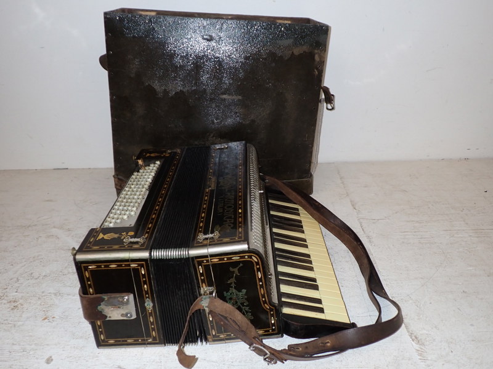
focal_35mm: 30
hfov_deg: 60.0
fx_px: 427
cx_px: 246
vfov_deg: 46.8
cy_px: 184
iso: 200
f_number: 6.3
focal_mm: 5.4
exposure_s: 1/30
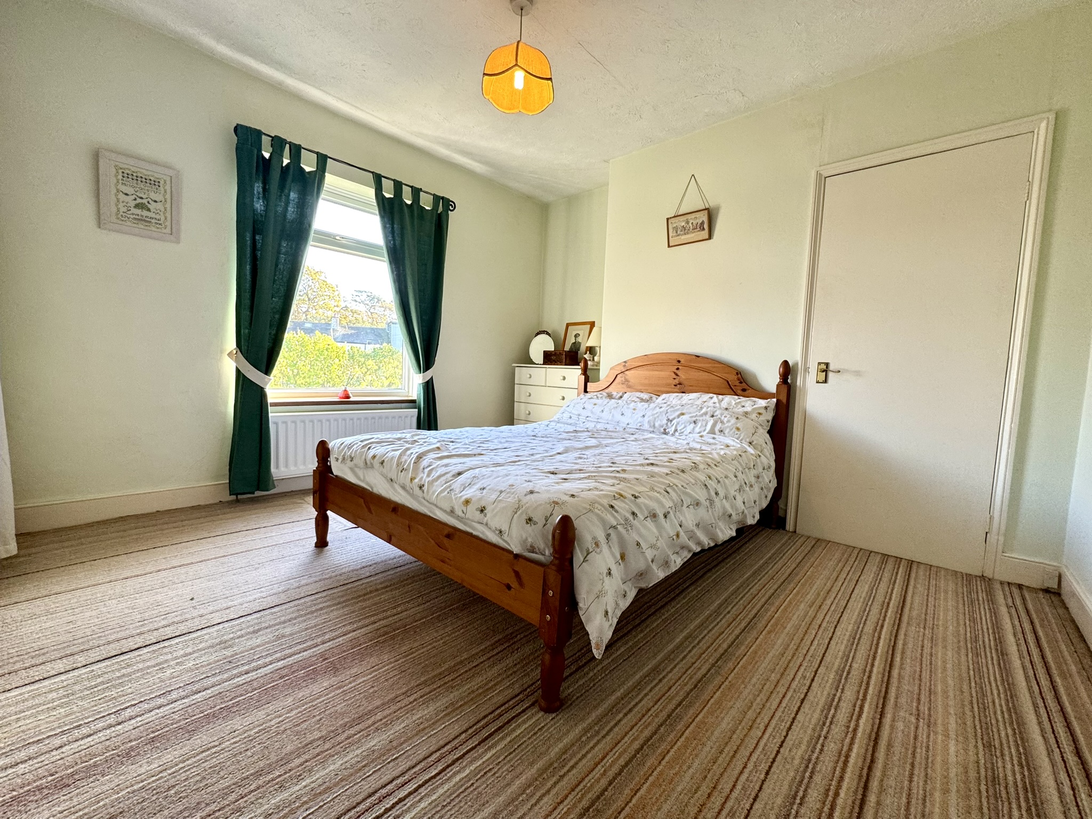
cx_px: 546
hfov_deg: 102.1
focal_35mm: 14
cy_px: 410
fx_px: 442
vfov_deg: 85.7
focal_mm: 2.22
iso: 125
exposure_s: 1/100
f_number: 2.2
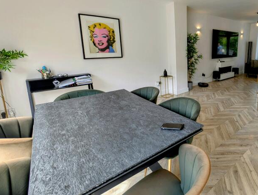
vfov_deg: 65.3
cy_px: 74
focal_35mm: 20
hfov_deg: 74.6
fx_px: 149
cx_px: 200
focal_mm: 2.23
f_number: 1.95
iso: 37
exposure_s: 1/112
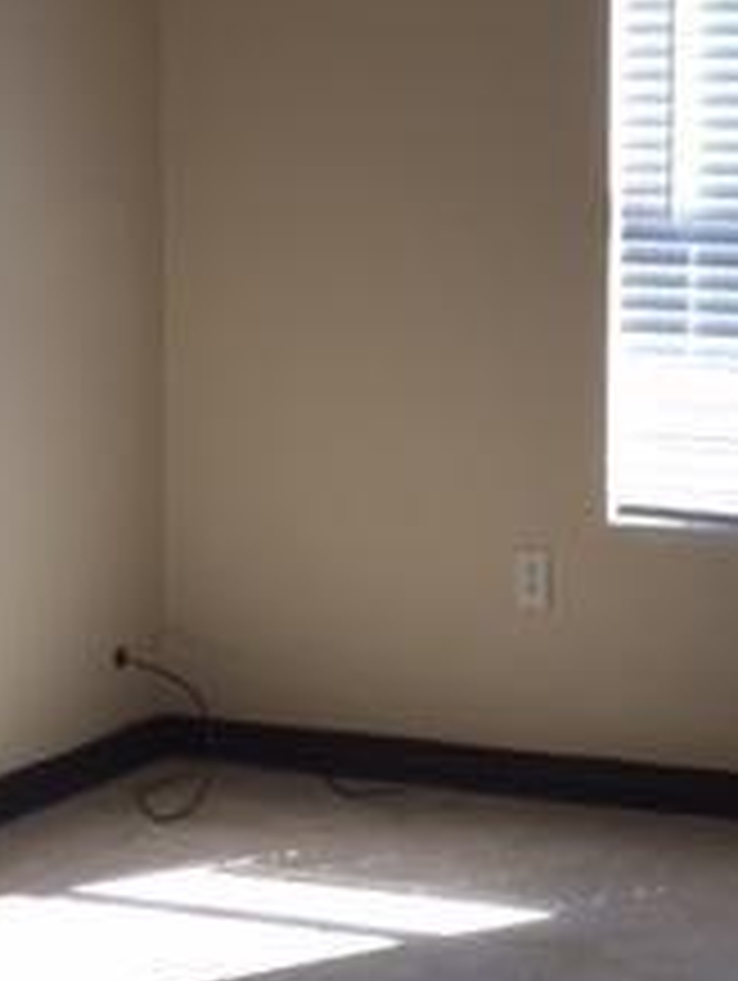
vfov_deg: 22.9
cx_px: 909
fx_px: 2412
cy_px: 346
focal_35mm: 85
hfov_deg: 16.6
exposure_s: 1/131
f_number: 2.2
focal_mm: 4.15
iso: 32
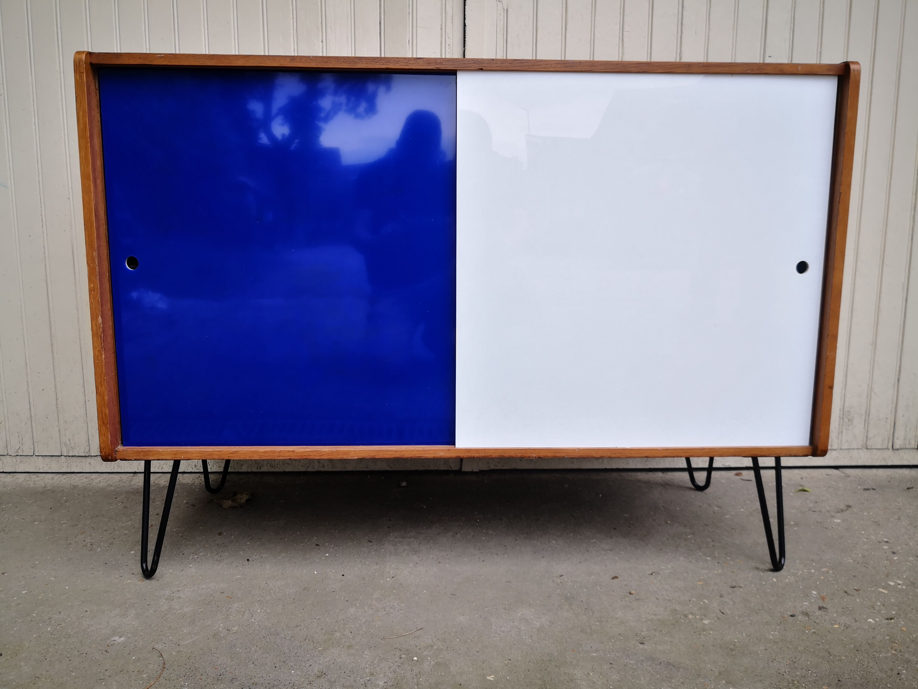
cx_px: 459
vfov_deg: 51.4
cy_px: 344
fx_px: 716
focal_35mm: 27
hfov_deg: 65.3
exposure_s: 1/162
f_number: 1.6
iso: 50
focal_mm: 3.95
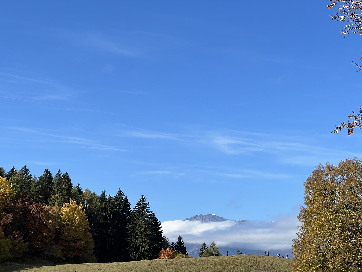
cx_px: 181
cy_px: 136
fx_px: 805
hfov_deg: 25.3
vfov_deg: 19.1
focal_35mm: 77
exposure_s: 1/1024
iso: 32
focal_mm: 9
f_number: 2.8
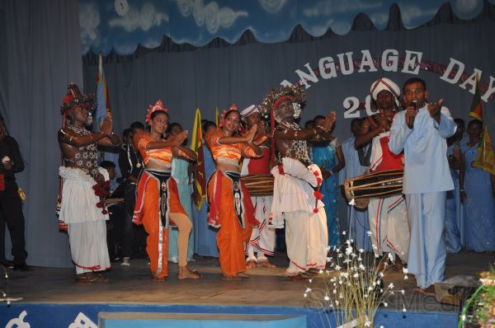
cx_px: 248
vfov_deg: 22.5
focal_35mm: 60
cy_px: 164
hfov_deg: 33.4
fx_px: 824
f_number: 6.3
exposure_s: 1/100
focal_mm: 40
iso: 200
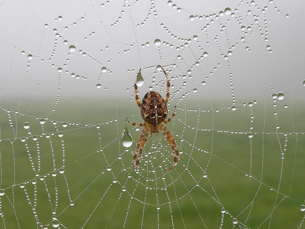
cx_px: 152
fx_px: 493
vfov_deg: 26.1
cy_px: 114
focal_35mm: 56
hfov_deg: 34.3
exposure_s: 1/201
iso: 64
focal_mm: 9.8
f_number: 5
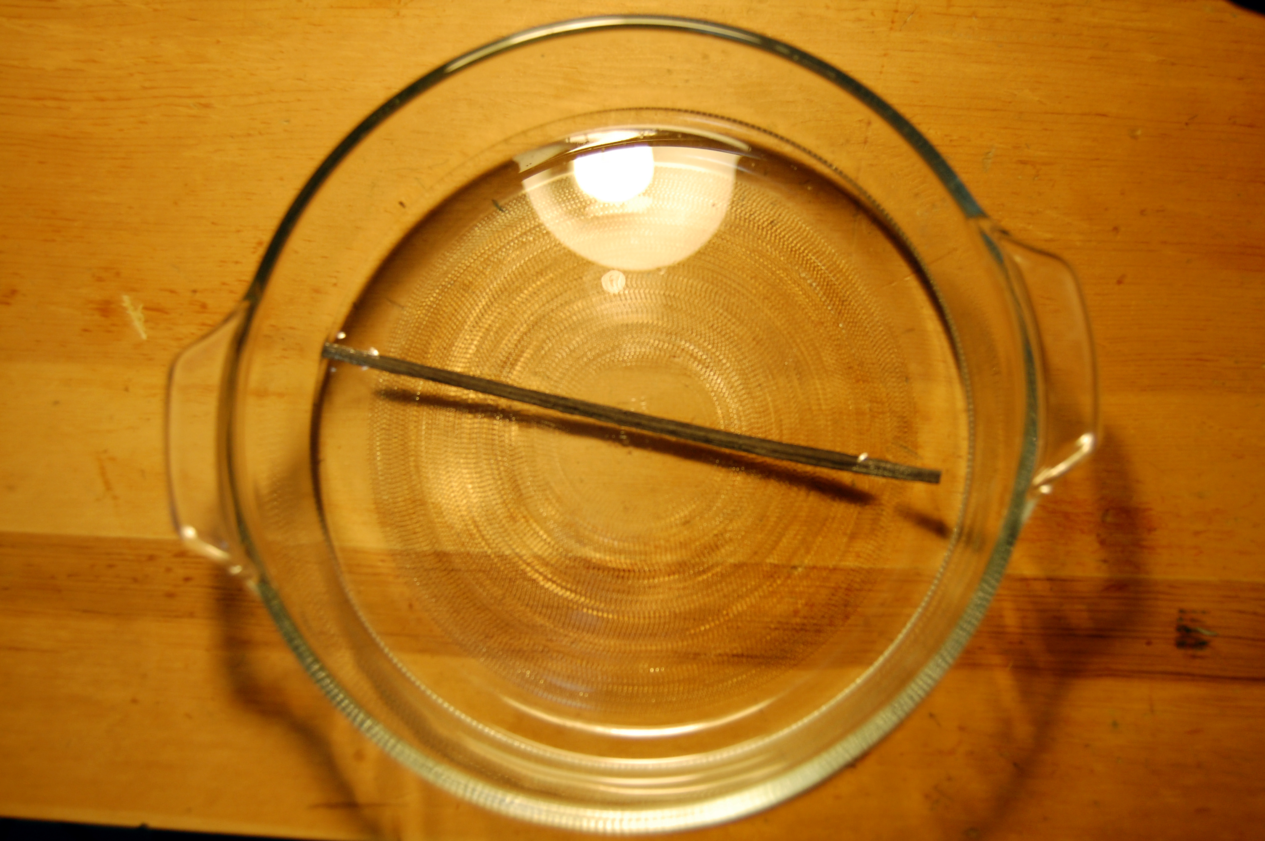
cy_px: 420
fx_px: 1264
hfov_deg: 53.2
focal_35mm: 36
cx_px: 632
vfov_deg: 36.8
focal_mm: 24
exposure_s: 1/40
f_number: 4
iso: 400
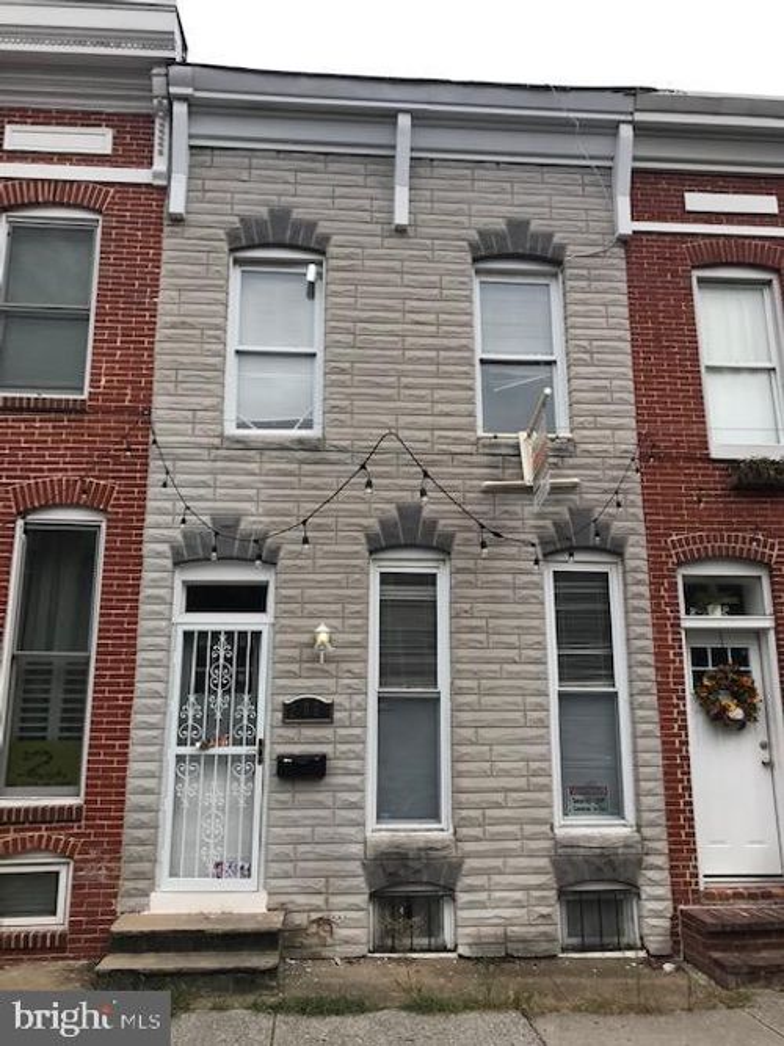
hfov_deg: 49.7
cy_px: 523
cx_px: 392
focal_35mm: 28
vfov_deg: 63.5
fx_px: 846
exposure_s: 1/1114
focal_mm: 3.99
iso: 20
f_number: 1.8
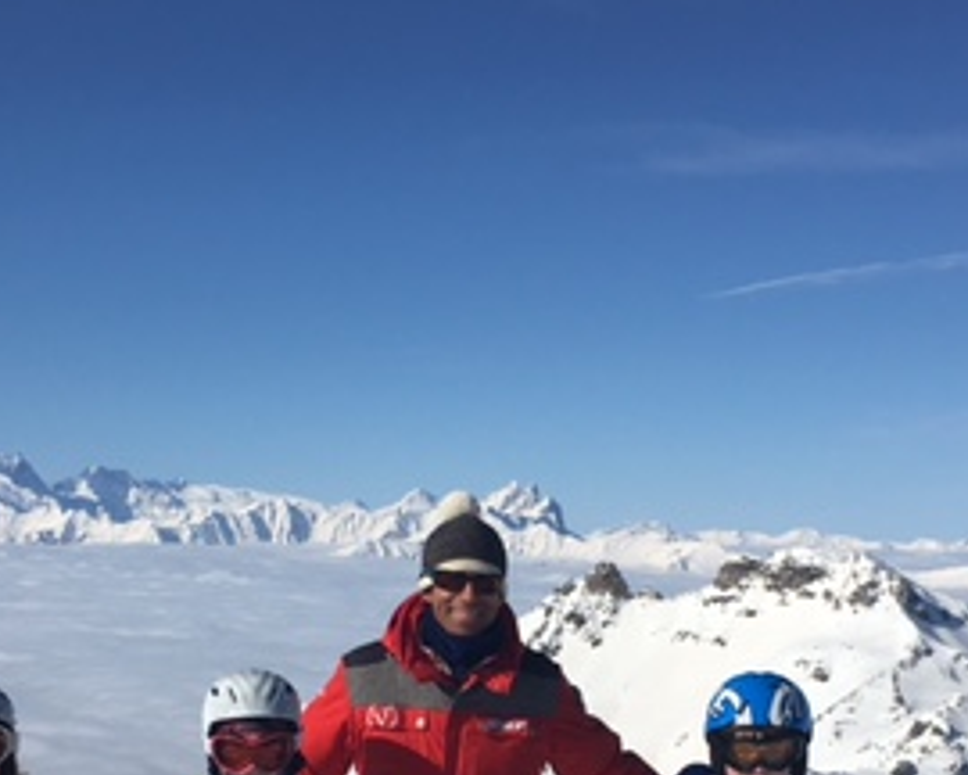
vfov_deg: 22.1
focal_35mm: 67
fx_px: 1919
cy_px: 732
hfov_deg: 28.3
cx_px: 516
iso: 25
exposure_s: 1/4525
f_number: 2.2
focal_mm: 4.15
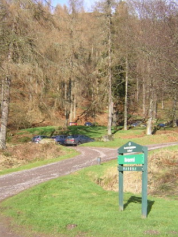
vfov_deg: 34.3
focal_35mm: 56
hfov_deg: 26.1
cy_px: 134
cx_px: 82
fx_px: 383
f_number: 5.2
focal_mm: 4.7
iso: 100
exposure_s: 1/160
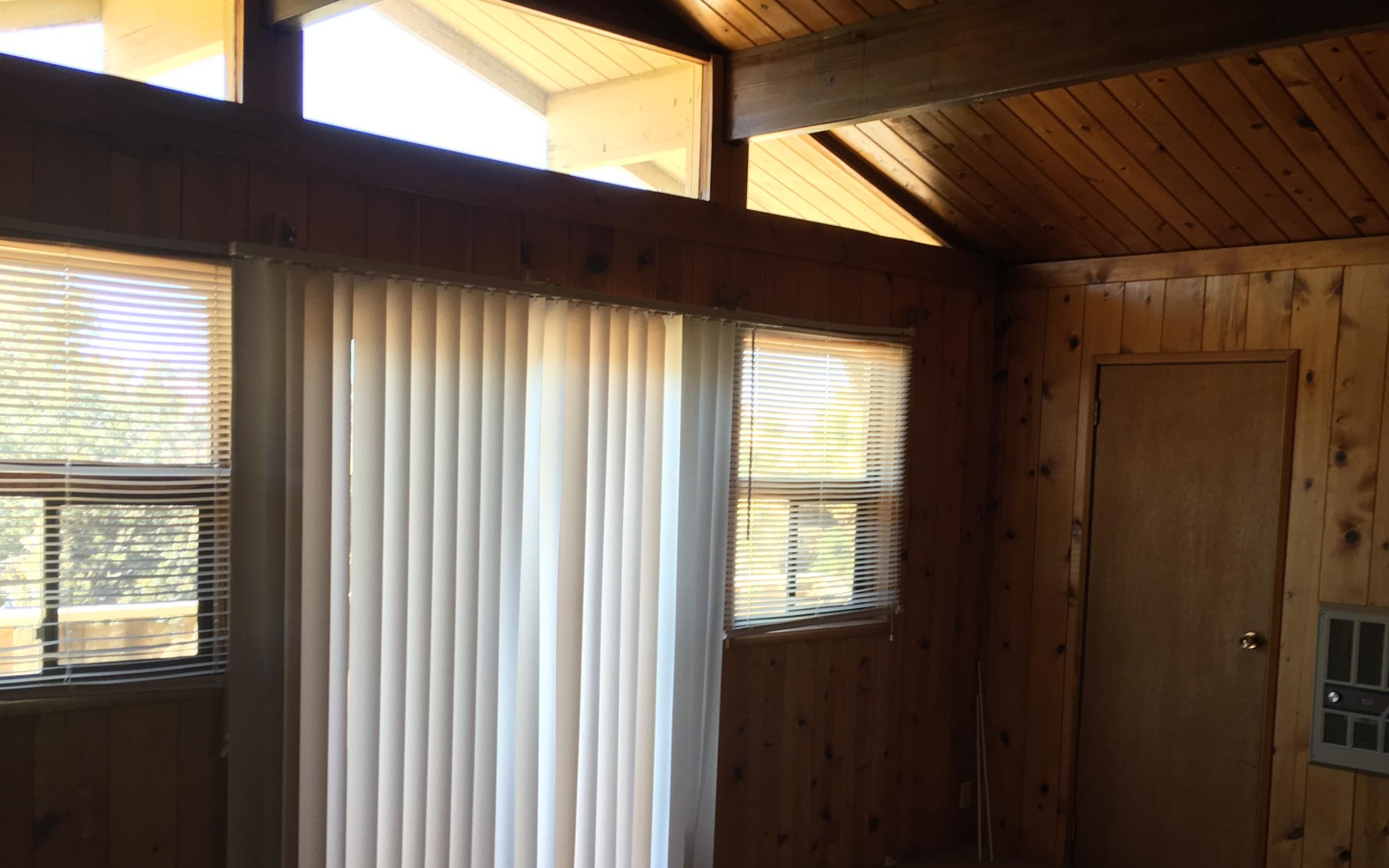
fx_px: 1439
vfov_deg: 33.3
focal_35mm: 38
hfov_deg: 51.4
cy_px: 564
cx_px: 777
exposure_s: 1/60
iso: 32
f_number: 2.2
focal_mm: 4.15
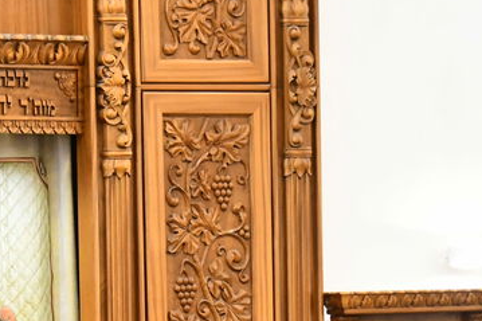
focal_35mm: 410
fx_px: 5487
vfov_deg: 3.3
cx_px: 152
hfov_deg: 5.0
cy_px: 510
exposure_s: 1/160
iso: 3200
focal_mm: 105
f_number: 5.6
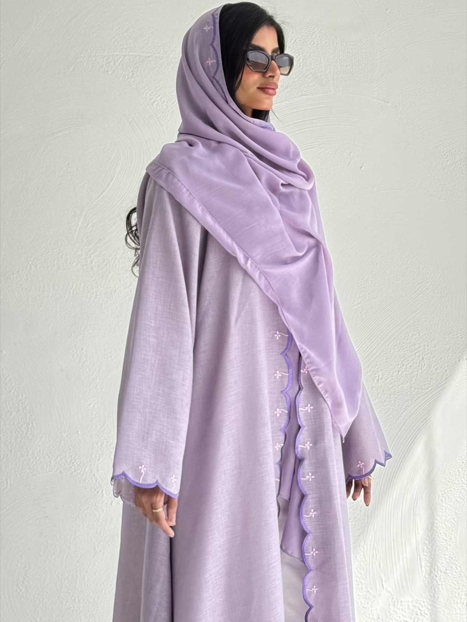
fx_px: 863
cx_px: 234
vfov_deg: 39.7
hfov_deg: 30.3
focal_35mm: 48
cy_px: 311
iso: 64
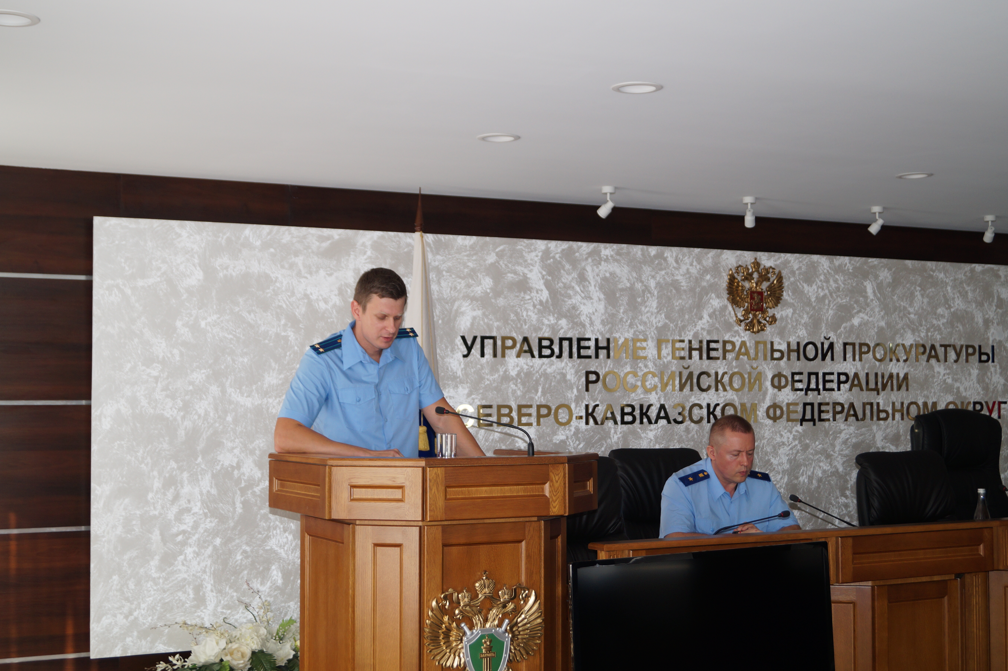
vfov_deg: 29.8
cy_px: 336
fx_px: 1259
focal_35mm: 45
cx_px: 504
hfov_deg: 43.6
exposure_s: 1/160
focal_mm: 30
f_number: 4.5
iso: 250
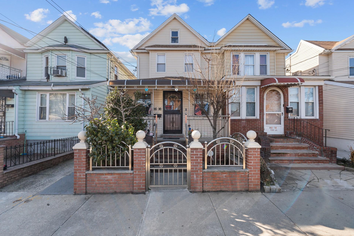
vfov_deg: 77.3
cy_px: 118
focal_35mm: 15
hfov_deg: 100.4
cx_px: 180
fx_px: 147
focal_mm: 14
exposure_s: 1/250
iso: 250
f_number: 8
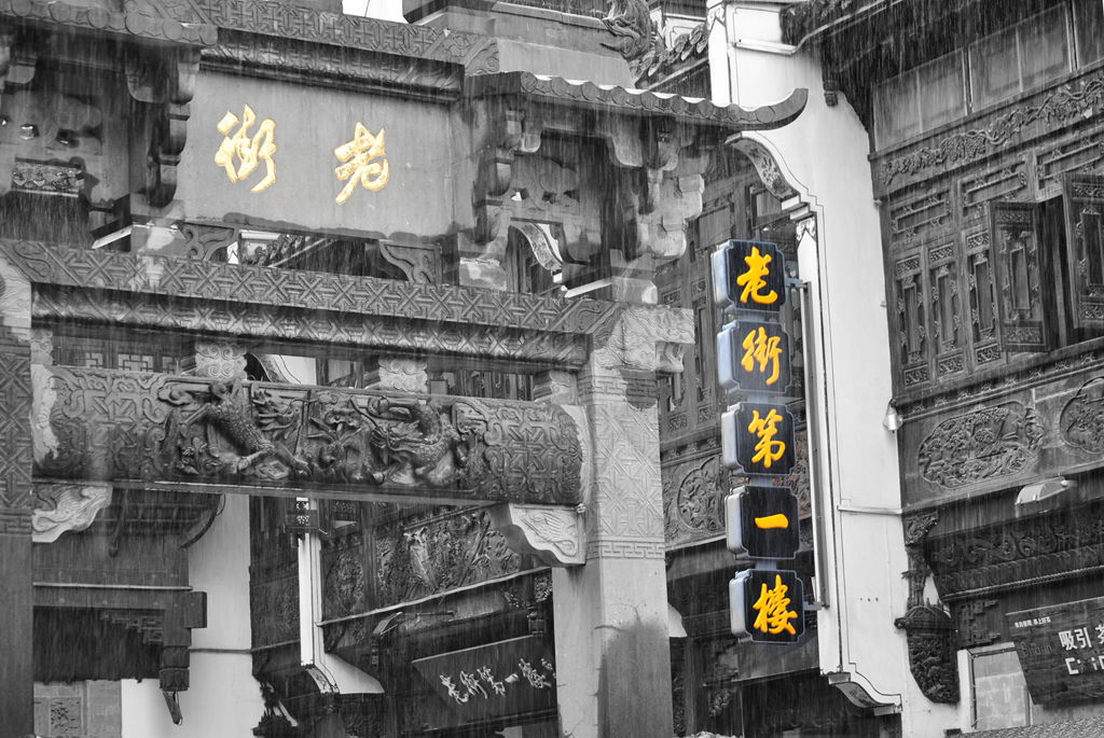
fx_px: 2855
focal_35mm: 93
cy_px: 369
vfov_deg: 14.7
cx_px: 552
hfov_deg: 21.9
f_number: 4.2
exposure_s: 1/100
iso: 400
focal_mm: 62
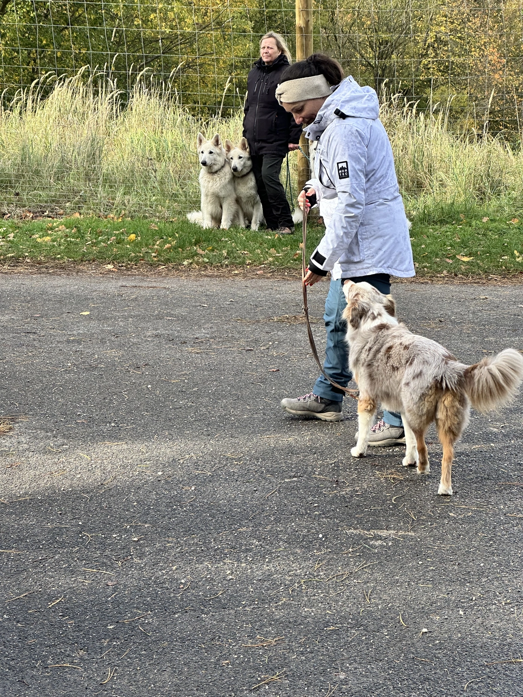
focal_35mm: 77
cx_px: 262
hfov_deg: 19.1
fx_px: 1551
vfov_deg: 25.3
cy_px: 348
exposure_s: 1/157
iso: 32
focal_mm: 9
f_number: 2.8
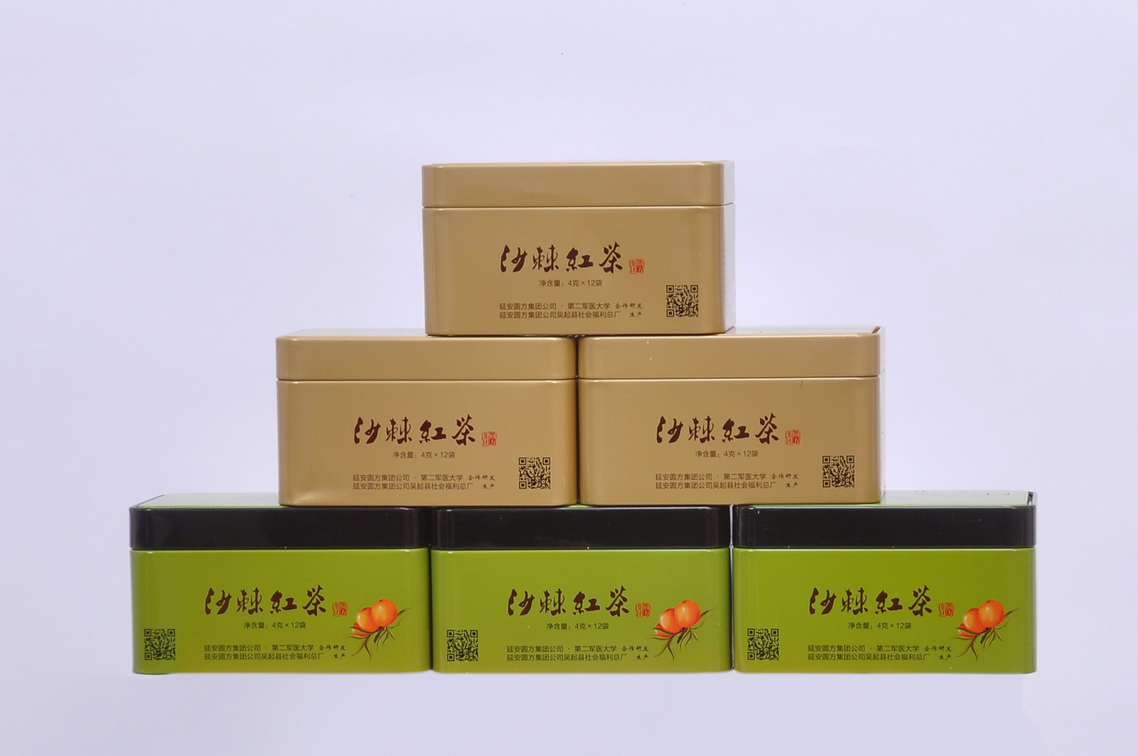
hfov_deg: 27.0
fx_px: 2368
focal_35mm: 75
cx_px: 569
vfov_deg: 18.1
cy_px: 378
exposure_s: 1/125
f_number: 10
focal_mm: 50
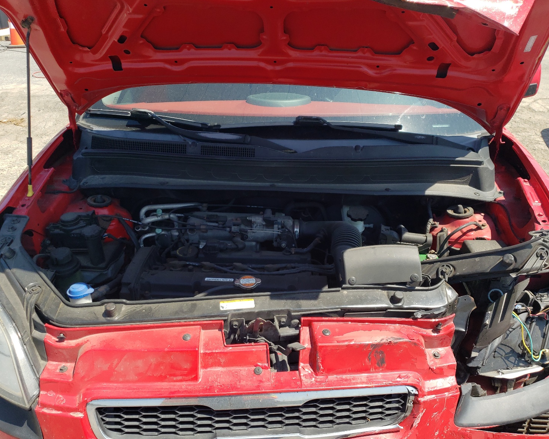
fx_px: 455
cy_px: 218
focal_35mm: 28
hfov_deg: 62.2
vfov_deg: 51.5
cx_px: 269
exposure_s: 1/1667
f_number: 1.5
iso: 50
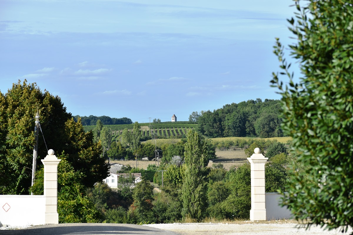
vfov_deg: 8.2
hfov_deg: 12.2
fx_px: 1647
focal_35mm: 168
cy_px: 118
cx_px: 176
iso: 100
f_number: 8
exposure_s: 1/250
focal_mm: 112
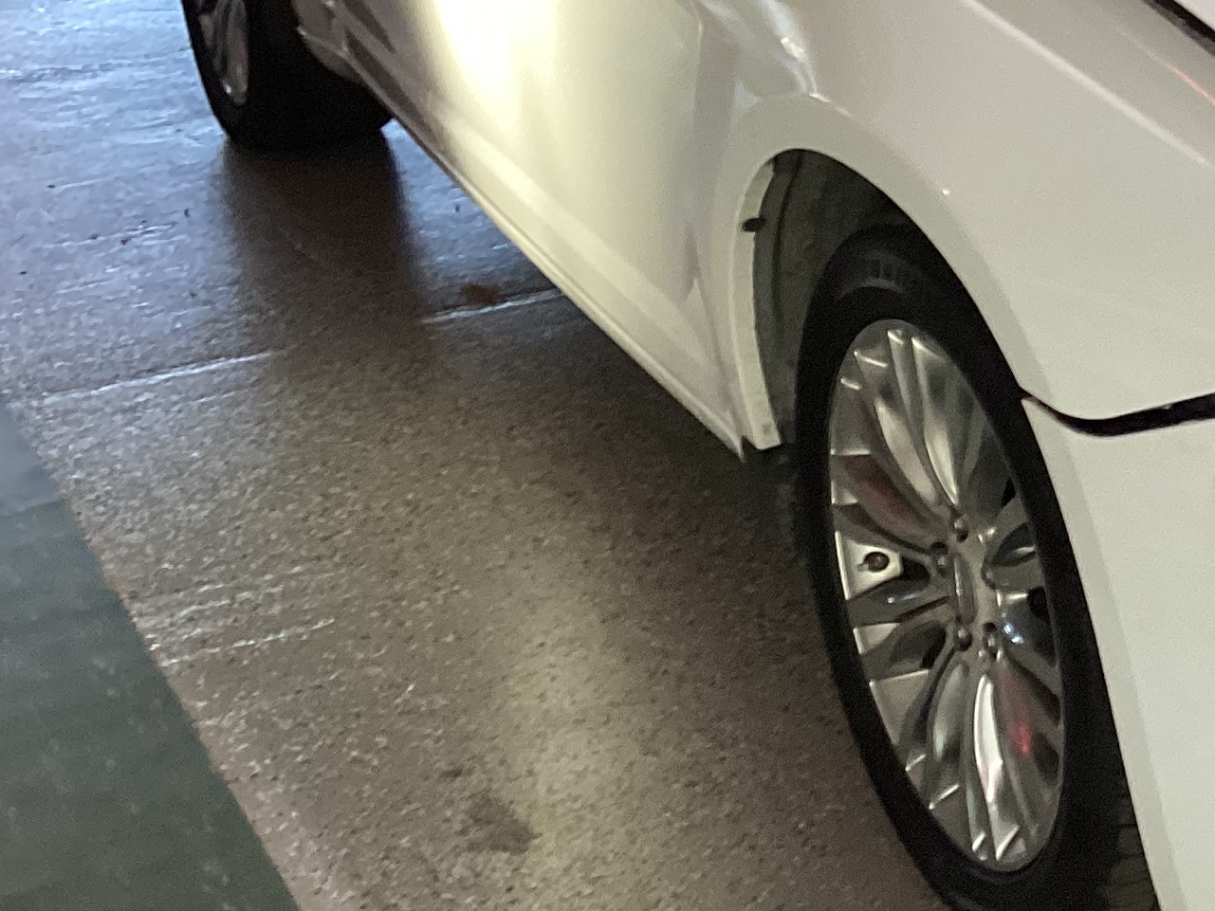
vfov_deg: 18.5
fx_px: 2773
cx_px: 1512
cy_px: 172
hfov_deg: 22.5
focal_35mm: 79
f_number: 2.4
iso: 100
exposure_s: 1/50
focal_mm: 3.3
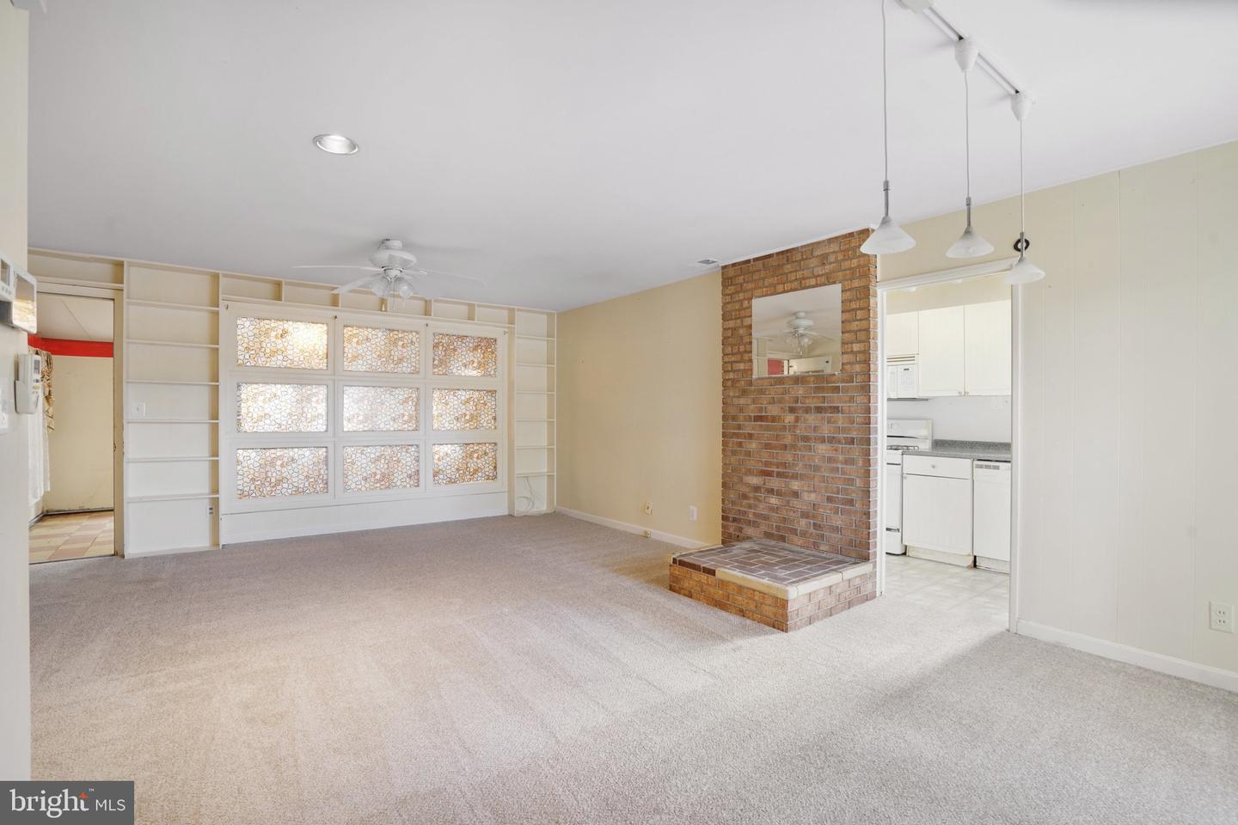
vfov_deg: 73.7
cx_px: 619
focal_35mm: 16
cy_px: 412
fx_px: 550
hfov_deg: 96.7
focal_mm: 16
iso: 1250
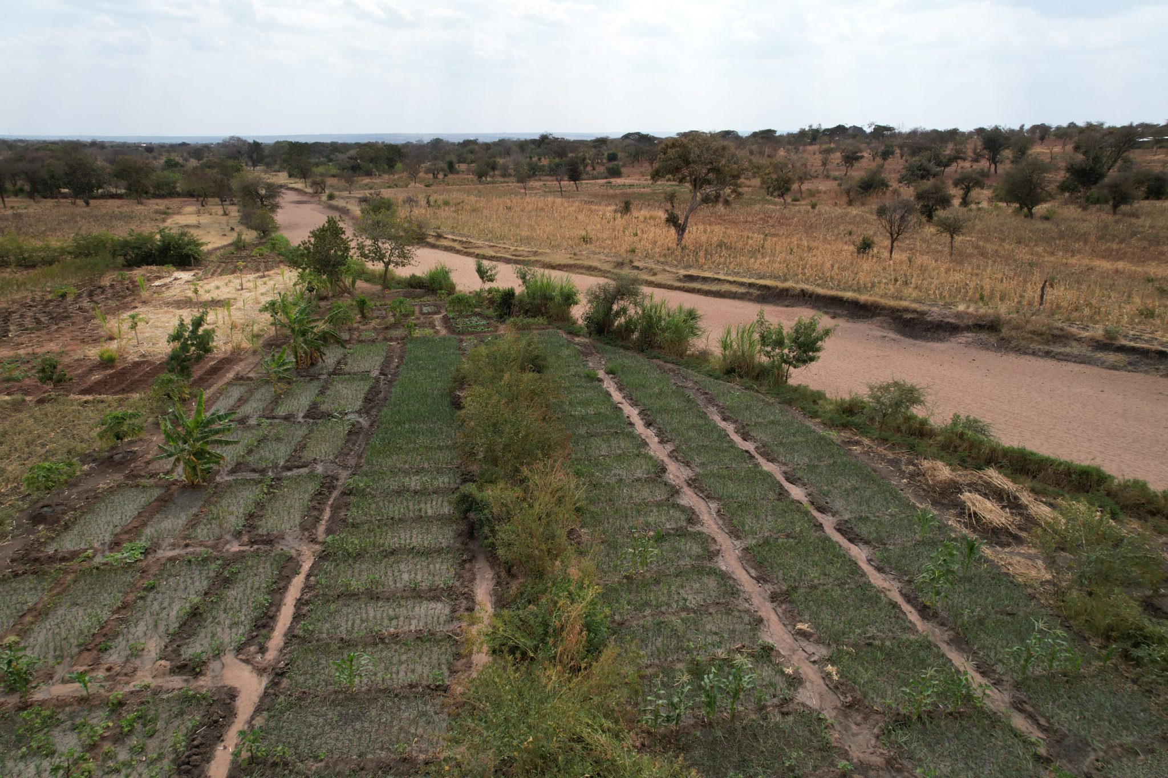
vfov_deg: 57.2
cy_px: 389
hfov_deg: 78.6
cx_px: 584
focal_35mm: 22
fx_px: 714
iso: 100
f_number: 2.8
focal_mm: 8.38
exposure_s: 1/1600
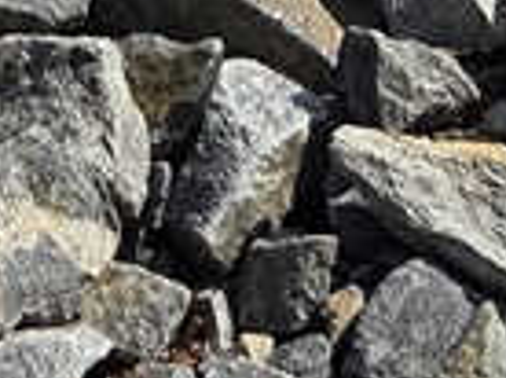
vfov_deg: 7.1
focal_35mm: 171
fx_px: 2495
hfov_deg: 11.6
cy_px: -973
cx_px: 315
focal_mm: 5.4
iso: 80
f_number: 1.8
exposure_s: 1/6034
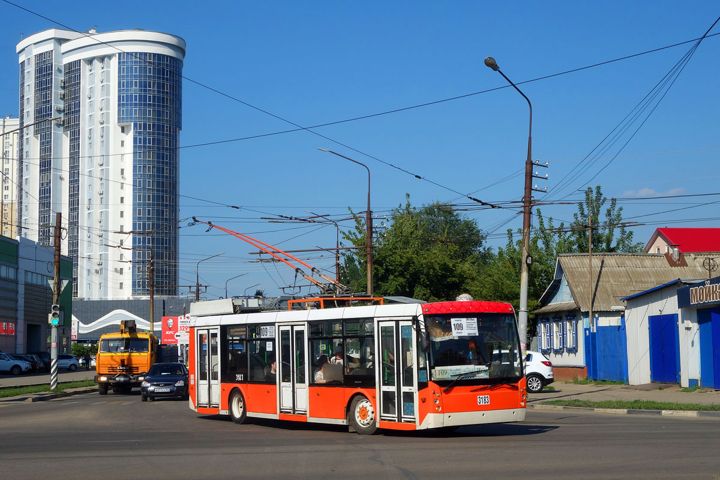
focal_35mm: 47
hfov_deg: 41.9
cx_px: 360
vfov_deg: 28.6
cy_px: 240
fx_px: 940
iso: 125
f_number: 7.1
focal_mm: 17.6
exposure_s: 1/500
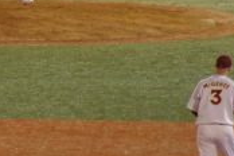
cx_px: 9
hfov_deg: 1.6
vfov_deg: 1.1
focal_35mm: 1291
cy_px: -38
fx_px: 8391
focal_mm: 300
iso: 1600
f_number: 5.8
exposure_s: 1/160
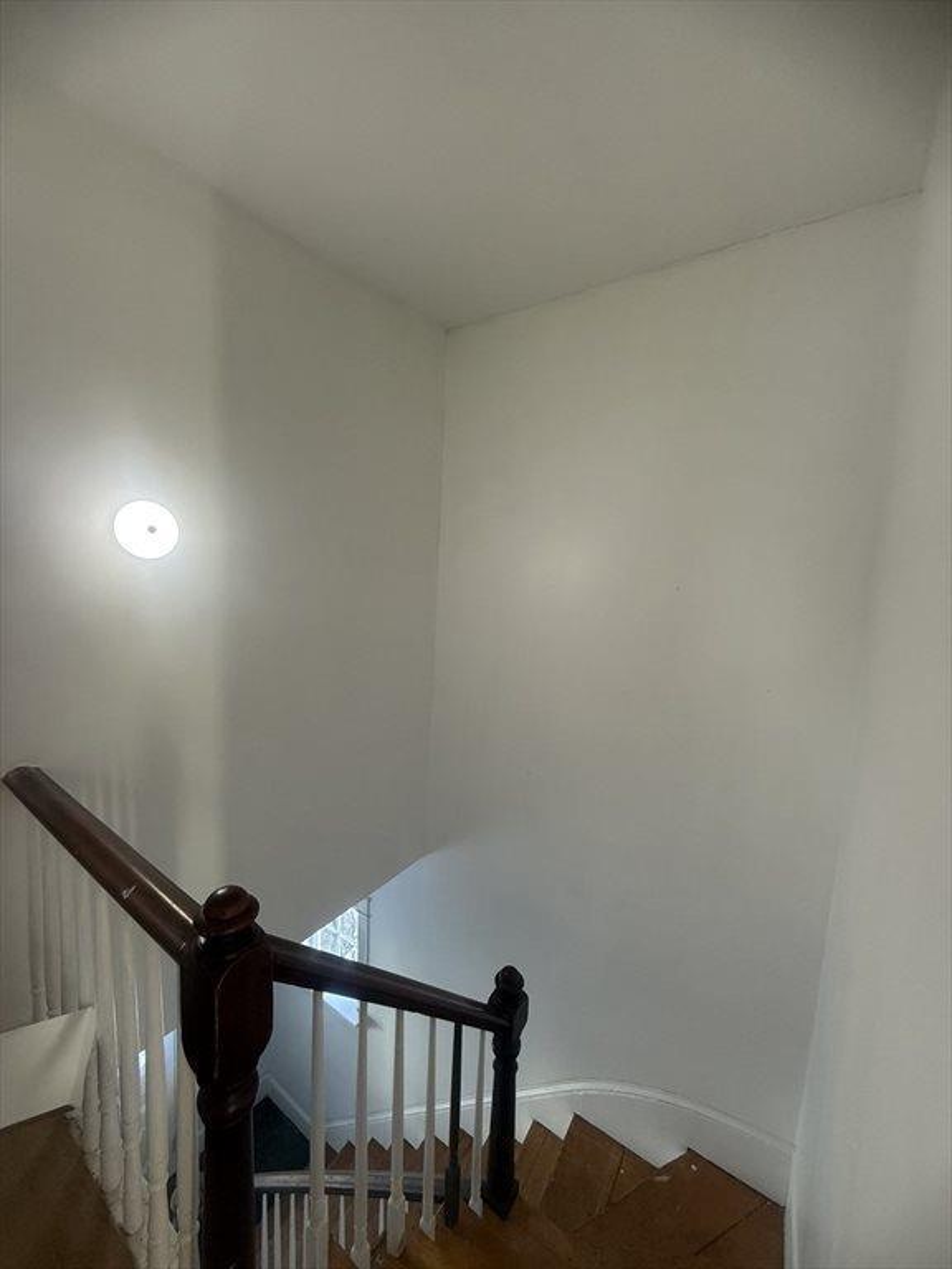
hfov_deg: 85.7
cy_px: 634
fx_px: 513
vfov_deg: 102.1
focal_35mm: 14
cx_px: 476
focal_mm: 2.22
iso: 250
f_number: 2.2
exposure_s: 1/120
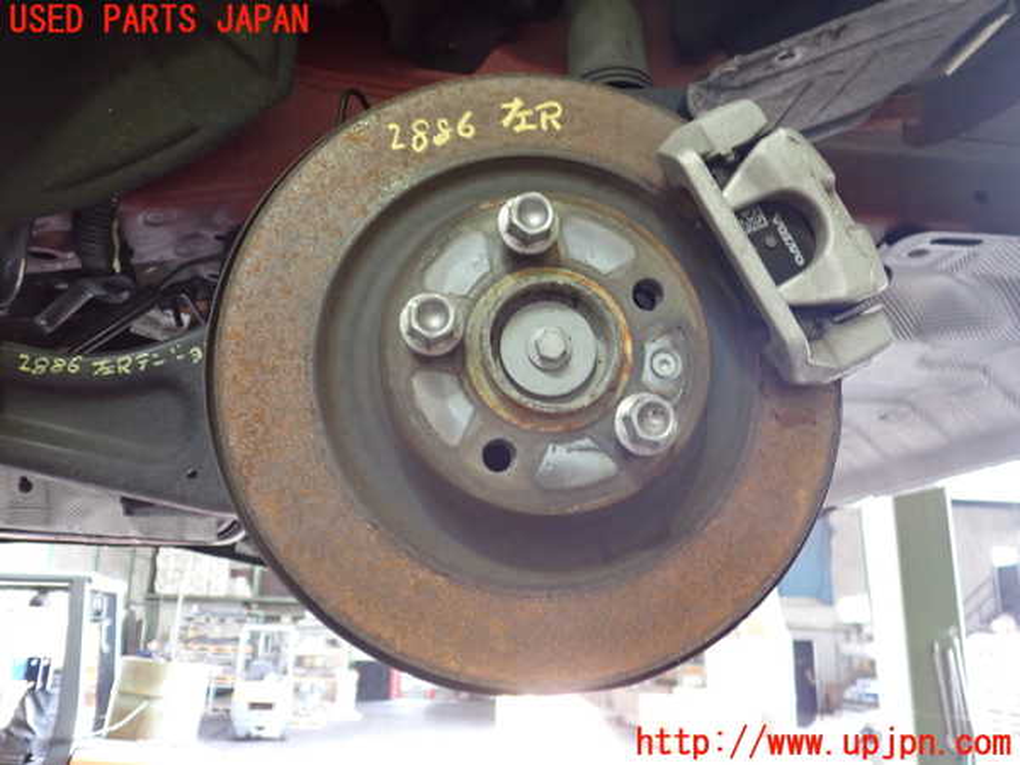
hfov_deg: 60.0
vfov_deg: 46.8
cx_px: 510
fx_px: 884
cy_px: 382
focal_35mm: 30
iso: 500
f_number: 2.3
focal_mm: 5.4
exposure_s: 1/30
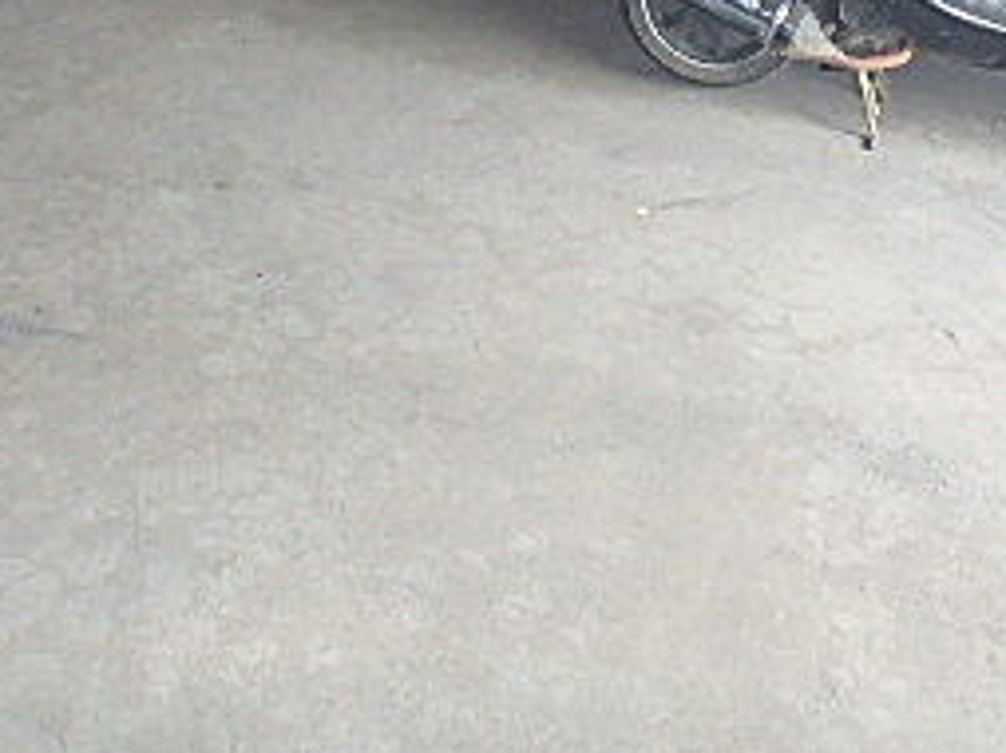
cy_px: -174
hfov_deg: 35.9
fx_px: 1539
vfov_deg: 24.6
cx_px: 352
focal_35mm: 53
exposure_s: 1/30
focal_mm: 3.7
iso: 400
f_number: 3.5
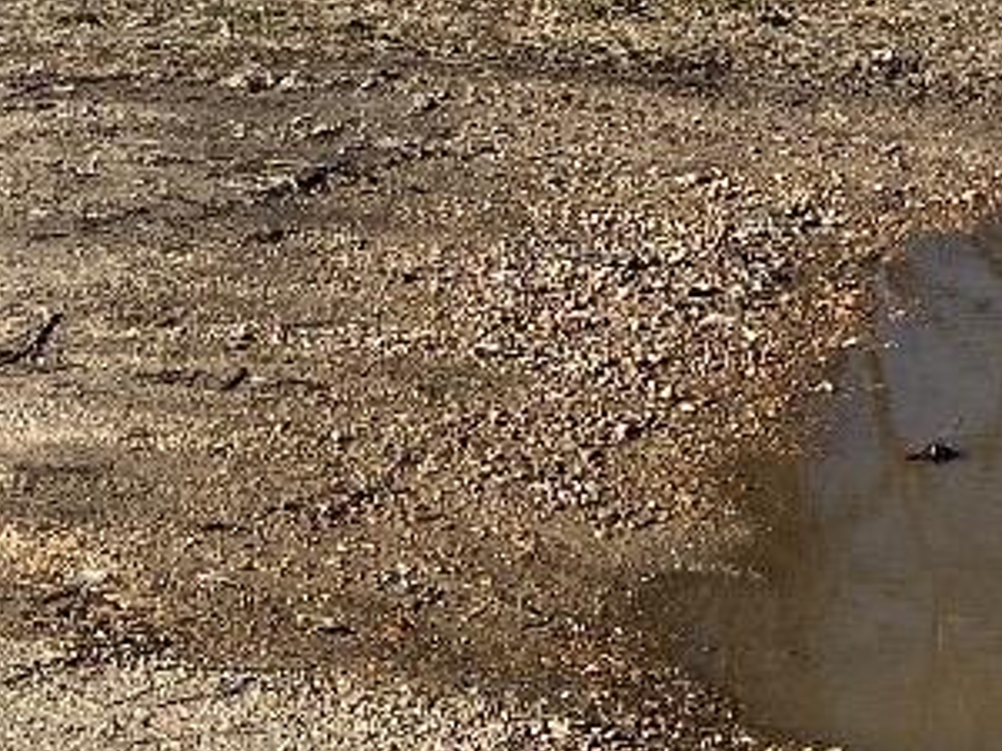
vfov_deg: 10.8
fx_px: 3763
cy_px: -542
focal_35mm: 130
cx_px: 1326
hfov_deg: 14.5
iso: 50
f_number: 1.5
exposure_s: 1/3257
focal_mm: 5.7
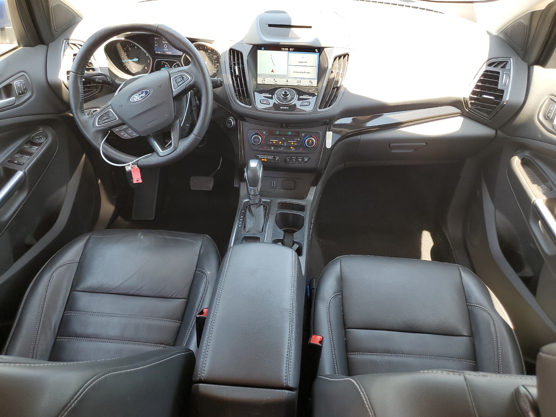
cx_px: 278
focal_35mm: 26
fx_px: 418
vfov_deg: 53.1
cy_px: 208
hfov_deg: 67.3
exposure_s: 1/120
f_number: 1.5
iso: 60
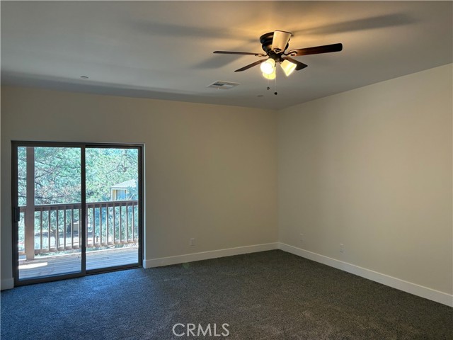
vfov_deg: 53.1
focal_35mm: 26
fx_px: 340
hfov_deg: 67.3
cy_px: 170
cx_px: 226
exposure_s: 1/120
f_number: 1.6
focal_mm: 5.96
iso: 200
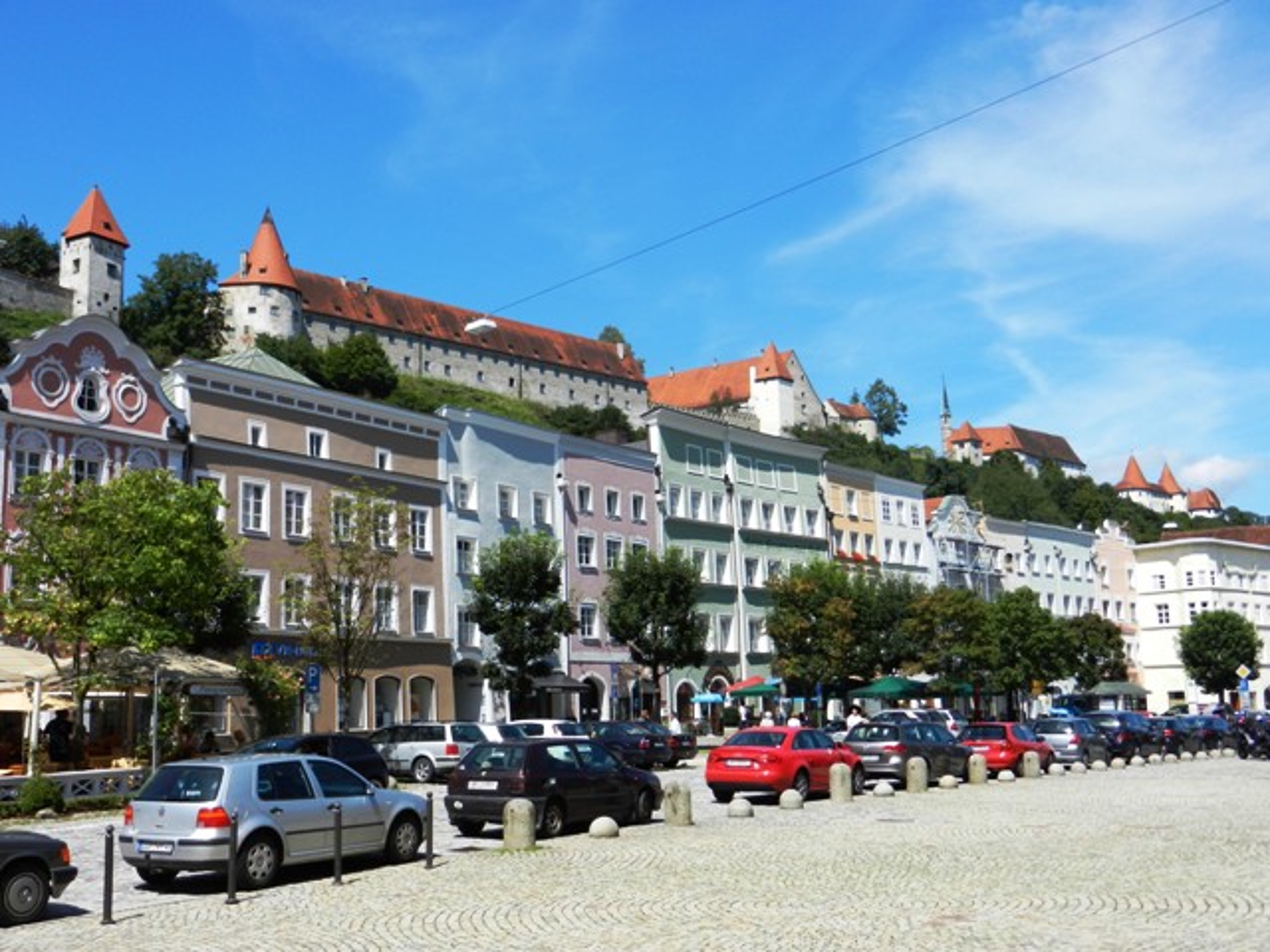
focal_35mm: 38
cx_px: 635
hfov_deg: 49.0
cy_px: 476
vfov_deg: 37.7
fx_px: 1394
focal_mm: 6.9
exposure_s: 1/1250
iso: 160
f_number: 4
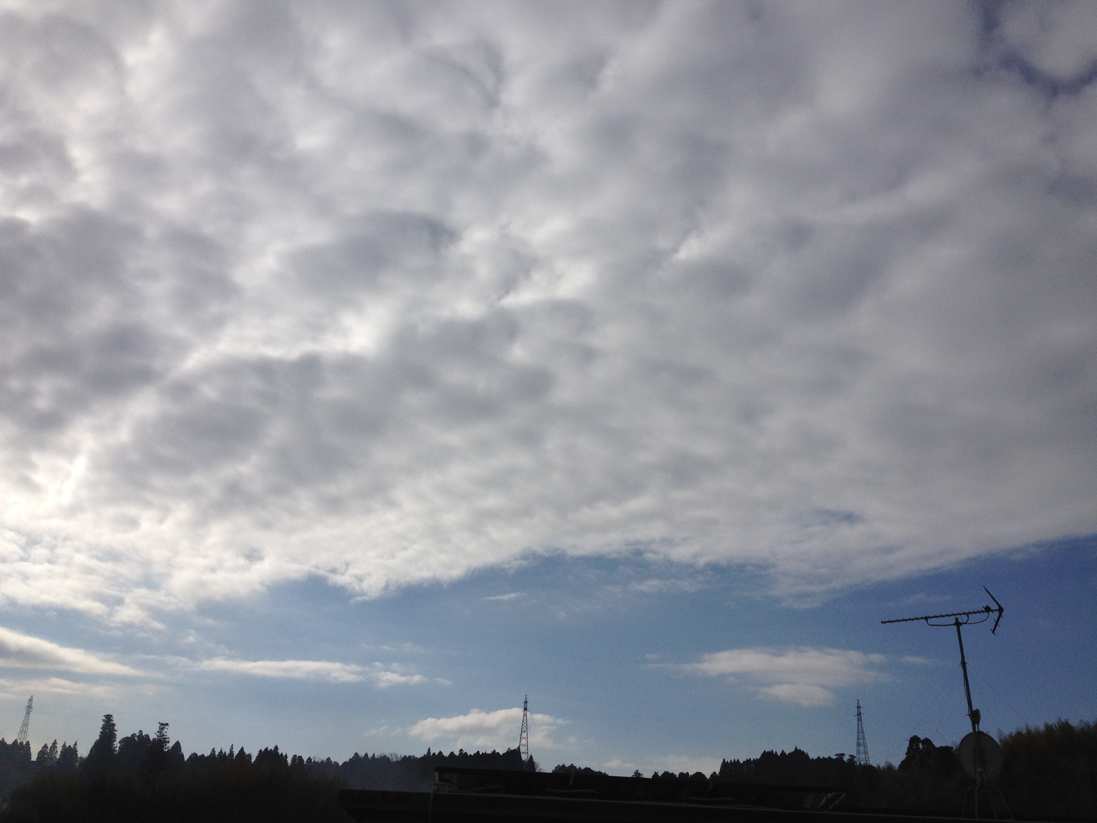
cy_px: 412
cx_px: 548
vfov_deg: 40.7
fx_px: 1109
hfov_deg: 52.6
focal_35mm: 35
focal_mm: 4.28
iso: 64
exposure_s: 1/9259
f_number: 2.4
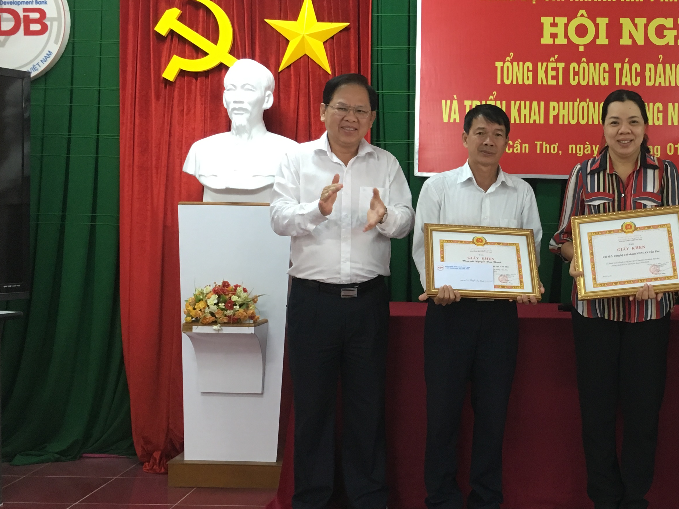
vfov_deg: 29.1
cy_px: 215
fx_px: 981
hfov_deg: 37.3
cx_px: 509
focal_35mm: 50
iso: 125
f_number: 2.2
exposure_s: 1/33
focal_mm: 4.15
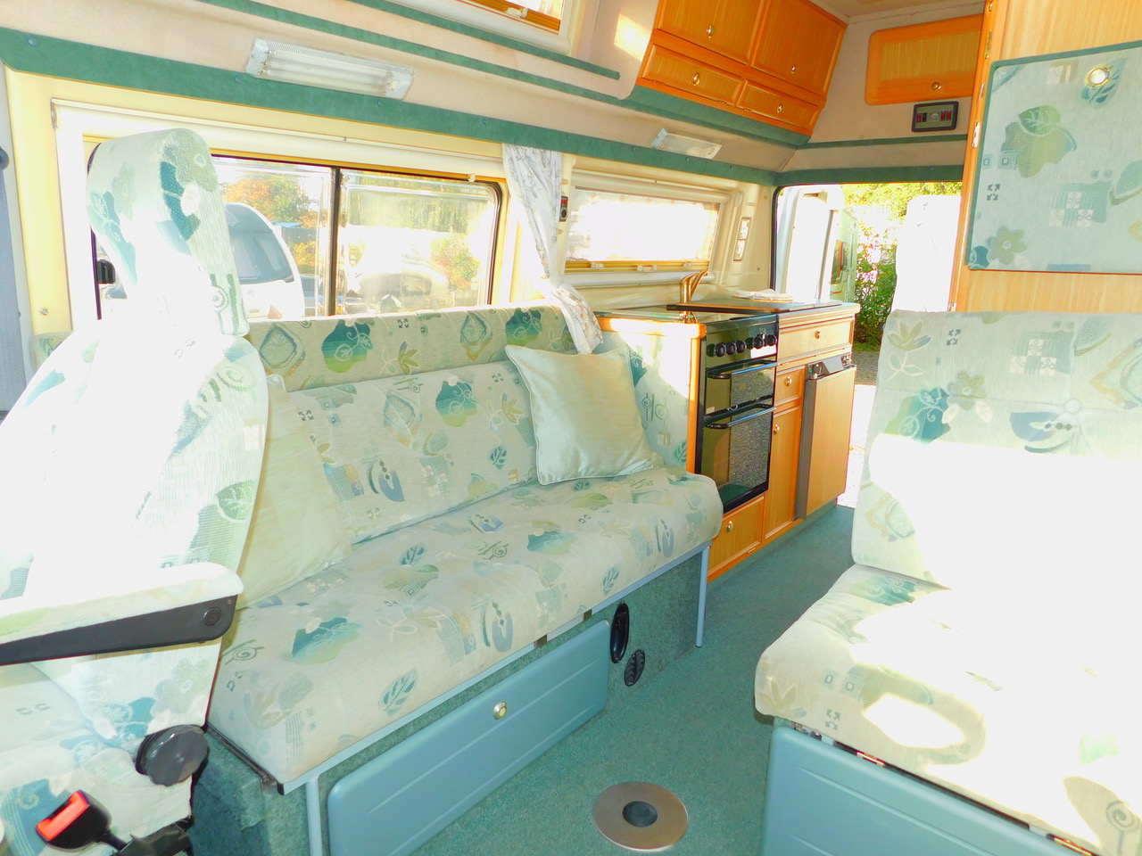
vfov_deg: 58.9
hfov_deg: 73.9
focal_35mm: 23
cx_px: 571
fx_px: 759
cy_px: 428
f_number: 3
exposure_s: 1/125
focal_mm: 4
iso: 125
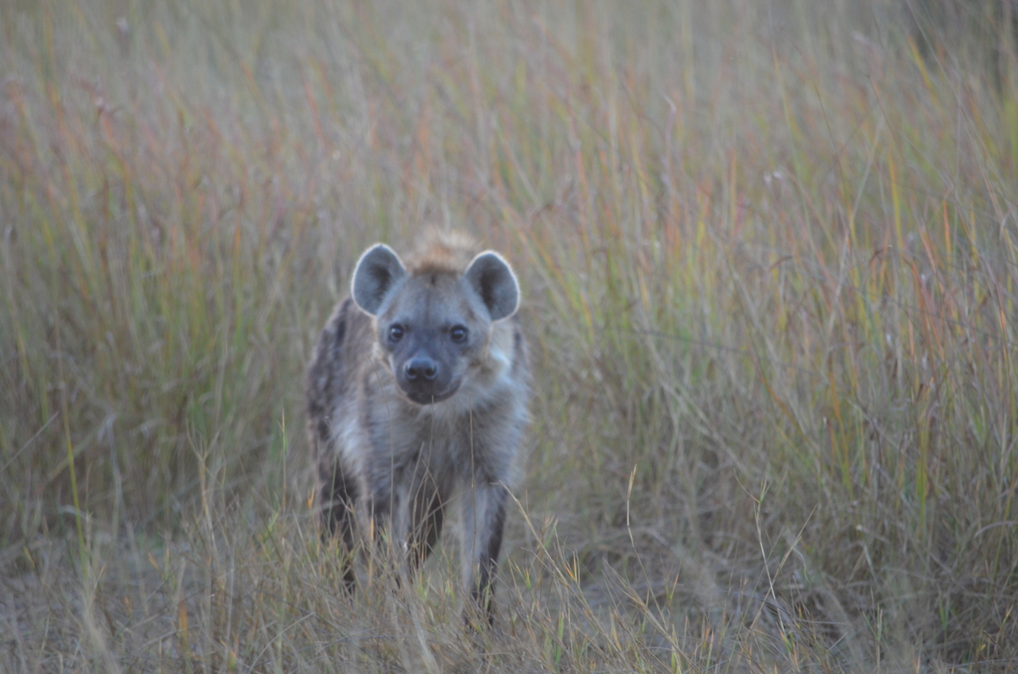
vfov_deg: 3.0
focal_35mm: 450
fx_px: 12700
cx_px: 509
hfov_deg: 4.6
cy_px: 337
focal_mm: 300
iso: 1100
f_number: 5.6
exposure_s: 1/125
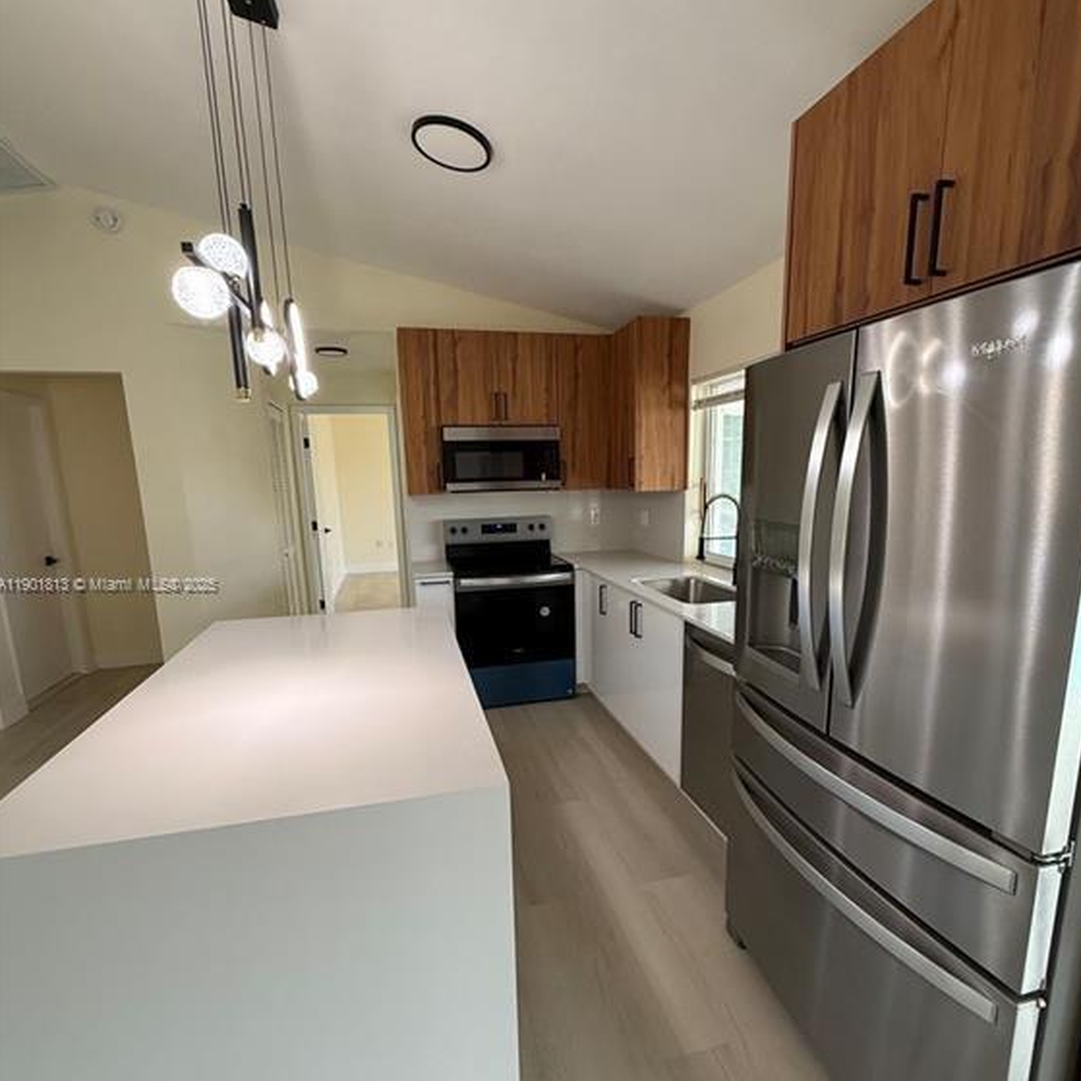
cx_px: 551
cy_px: 586
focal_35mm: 17
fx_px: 601
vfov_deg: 83.8
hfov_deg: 84.0
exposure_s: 1/101
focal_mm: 2.22
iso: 200
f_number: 2.2
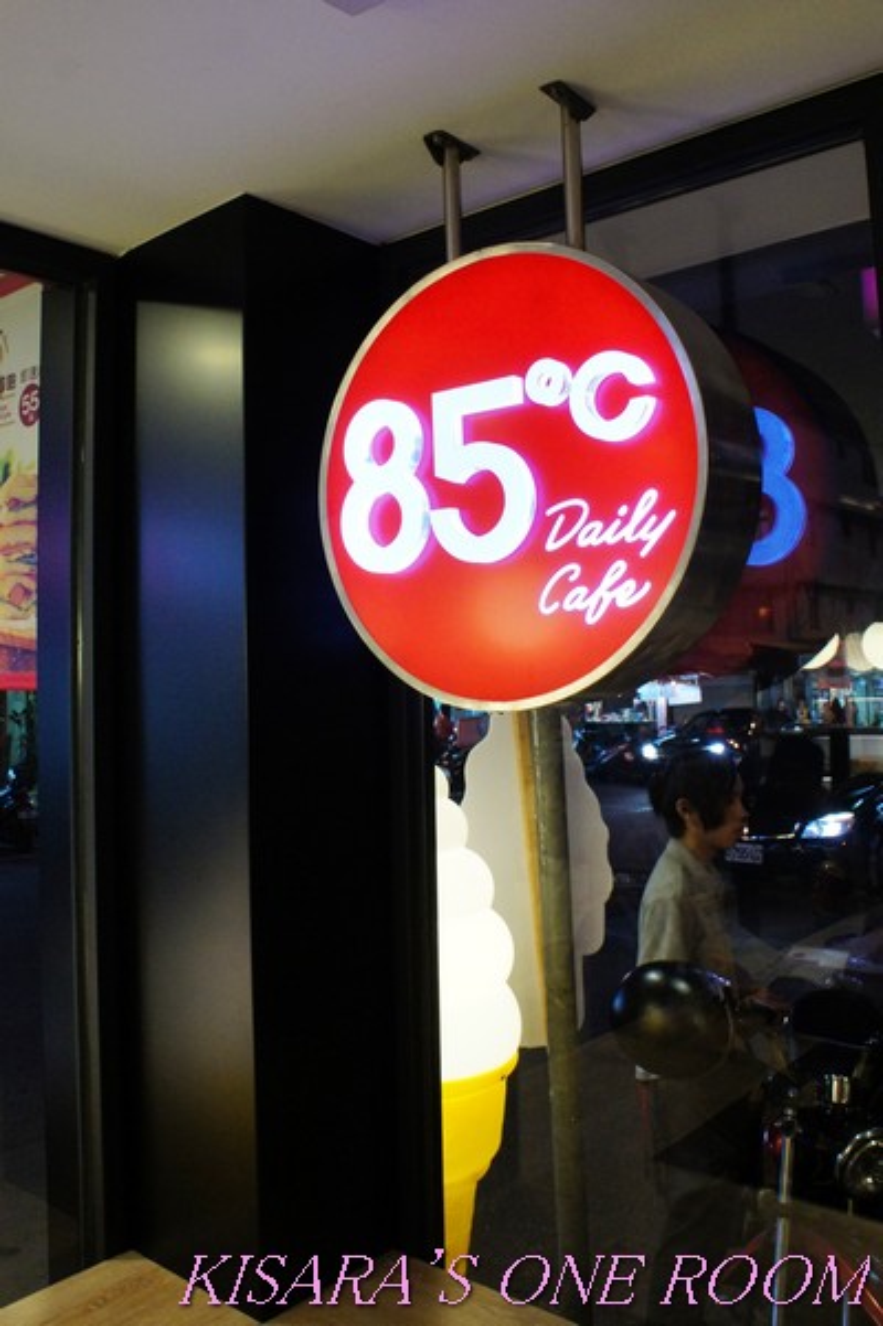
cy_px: 663
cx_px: 442
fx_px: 994
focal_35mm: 27
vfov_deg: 67.4
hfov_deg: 47.9
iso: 1600
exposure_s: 1/20
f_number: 8
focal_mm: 18
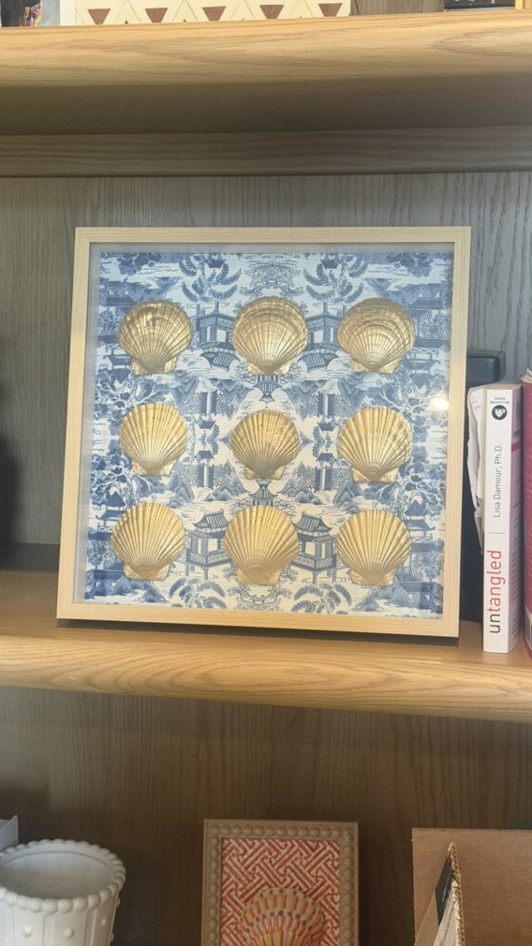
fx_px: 1329
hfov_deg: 22.6
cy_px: 471
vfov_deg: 39.2
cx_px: 244
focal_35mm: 53
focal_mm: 6.76
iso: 250
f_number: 1.78
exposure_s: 1/40
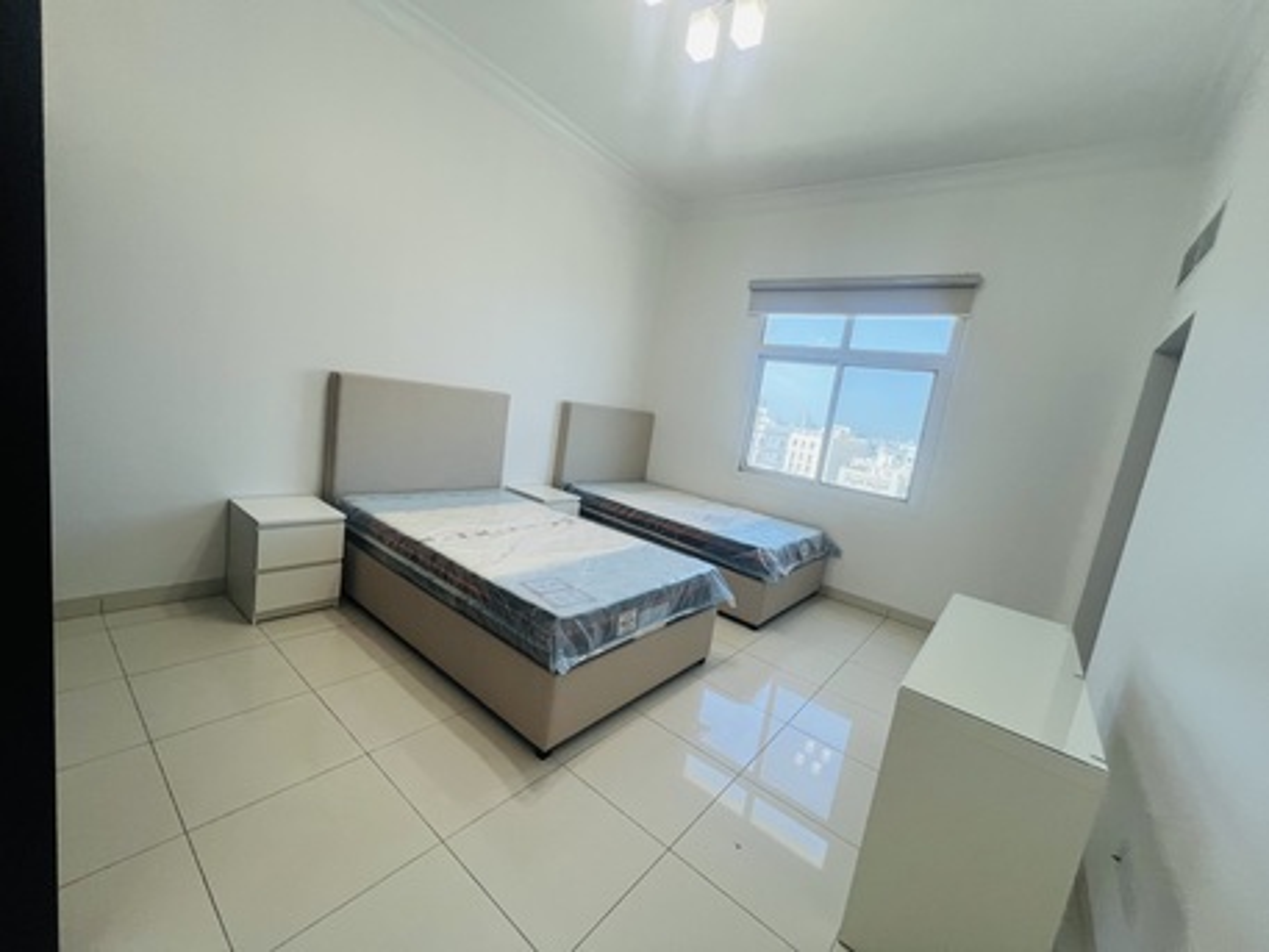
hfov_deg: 106.2
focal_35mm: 13
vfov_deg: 89.9
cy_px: 476
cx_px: 634
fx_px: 477
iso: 125
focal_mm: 1.57
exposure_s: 1/100
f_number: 1.8
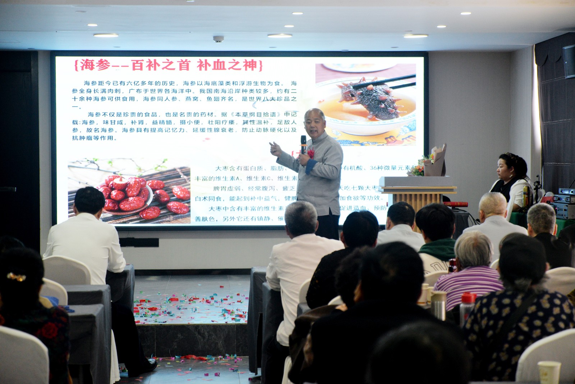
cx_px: 288
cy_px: 192
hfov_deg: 23.9
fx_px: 1358
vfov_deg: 16.1
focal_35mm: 85
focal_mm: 85
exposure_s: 1/125
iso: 1400
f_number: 4.5
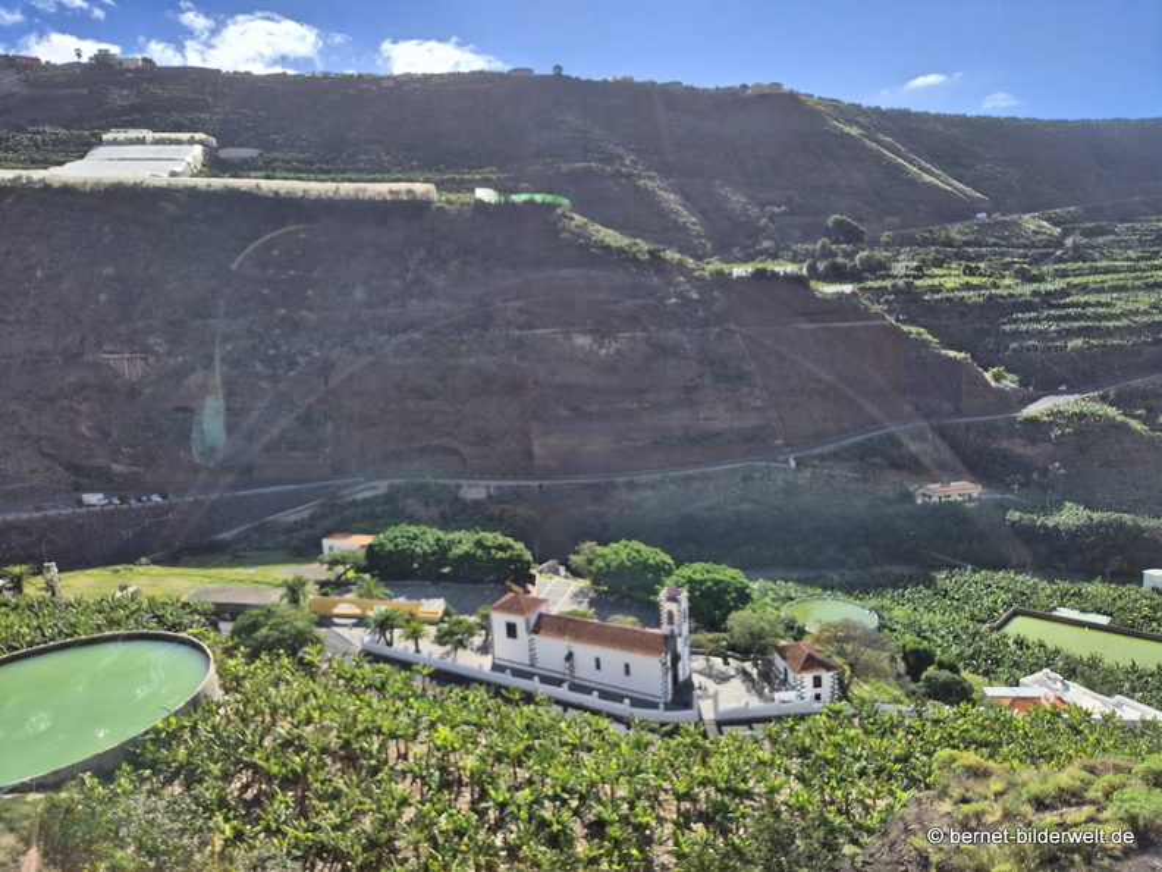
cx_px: 581
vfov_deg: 58.9
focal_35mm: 23
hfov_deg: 73.9
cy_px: 436
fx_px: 772
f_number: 1.8
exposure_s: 1/833
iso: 25
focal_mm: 5.4
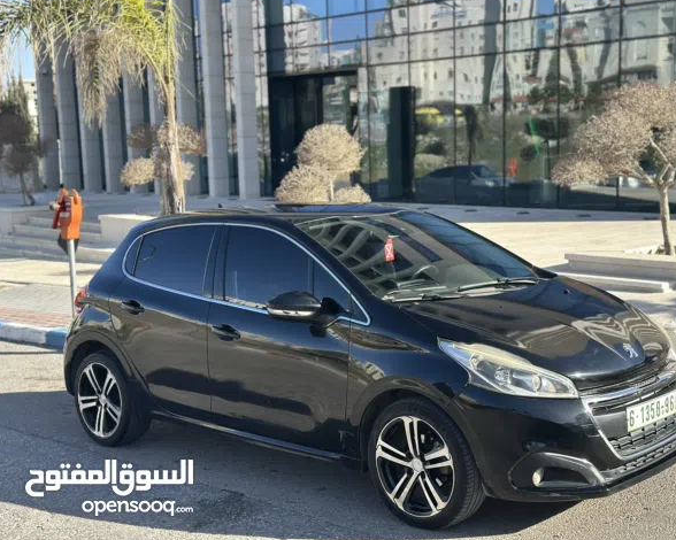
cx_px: 366
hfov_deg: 36.6
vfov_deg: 29.7
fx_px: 1020
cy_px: 268
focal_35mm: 51
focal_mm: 6.86
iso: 80
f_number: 1.78
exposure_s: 1/1517
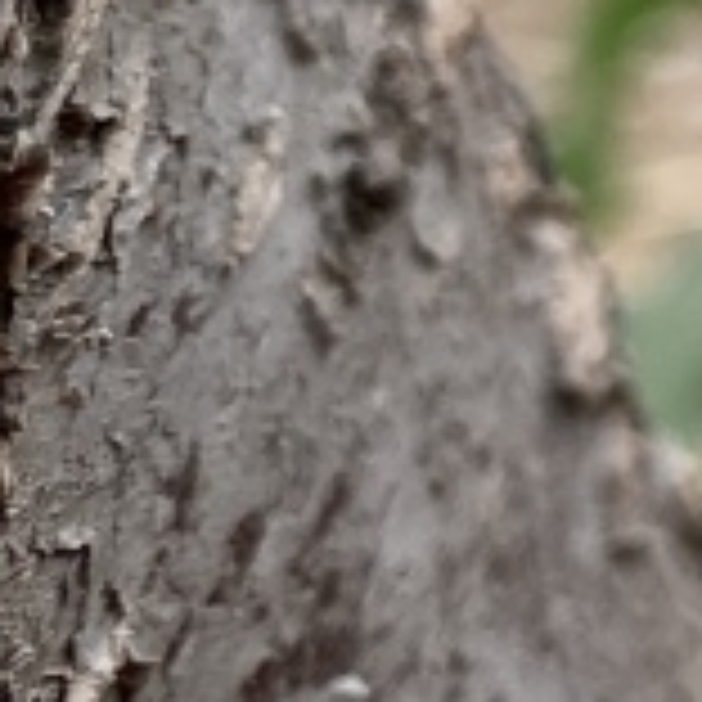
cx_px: 1962
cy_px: -297
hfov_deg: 9.5
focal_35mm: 151
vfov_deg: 11.2
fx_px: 3465
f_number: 1.8
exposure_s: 1/276
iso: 32
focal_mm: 4.25
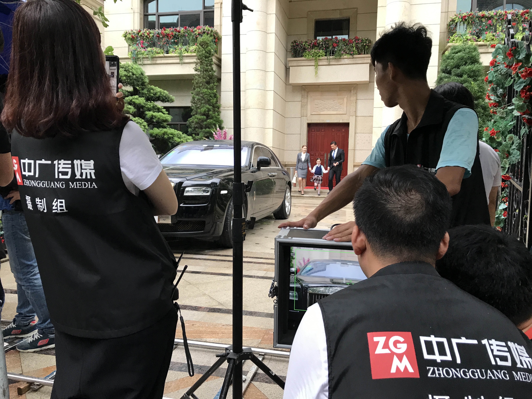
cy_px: 200
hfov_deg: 63.4
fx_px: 430
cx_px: 266
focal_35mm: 28
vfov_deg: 49.7
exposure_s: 1/33
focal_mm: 3.99
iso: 32
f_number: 1.8
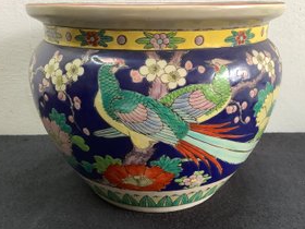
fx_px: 335
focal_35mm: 38
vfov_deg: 37.7
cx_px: 155
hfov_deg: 49.0
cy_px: 100
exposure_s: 1/50
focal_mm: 3.3
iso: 125
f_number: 2.4
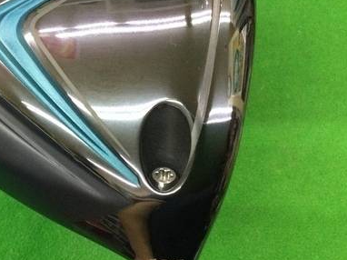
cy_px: 110
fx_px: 521
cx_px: 64
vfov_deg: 28.0
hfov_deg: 35.5
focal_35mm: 52
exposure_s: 1/30
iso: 160
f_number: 2.4
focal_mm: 3.3
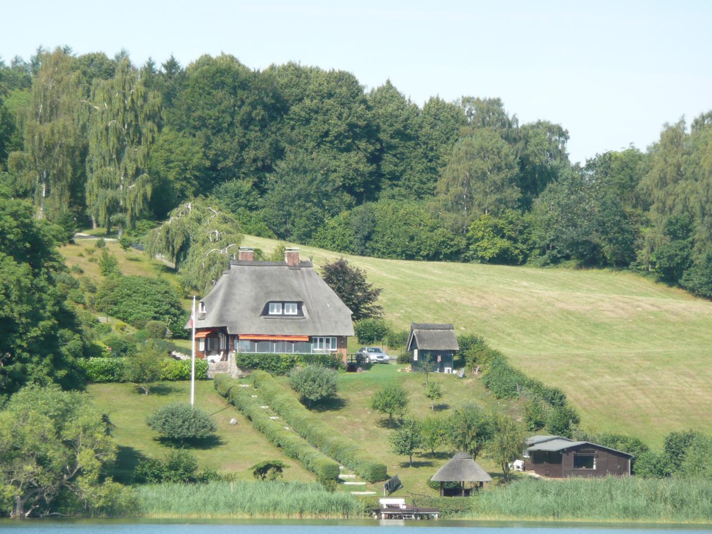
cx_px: 355
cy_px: 313
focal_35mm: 338
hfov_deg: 5.9
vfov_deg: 4.4
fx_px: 6953
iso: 100
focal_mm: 46
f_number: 4.9
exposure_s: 1/250
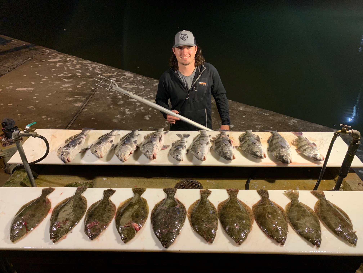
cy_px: 136
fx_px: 273
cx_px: 182
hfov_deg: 67.3
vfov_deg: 53.1
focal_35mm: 26
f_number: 1.8
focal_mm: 4.25
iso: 250
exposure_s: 1/40
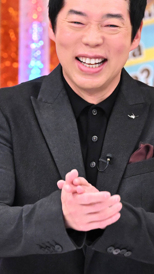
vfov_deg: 4.1
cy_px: 146
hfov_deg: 2.3
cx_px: 94
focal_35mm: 522
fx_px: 3789
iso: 3200
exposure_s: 1/400
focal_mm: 200
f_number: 4.5
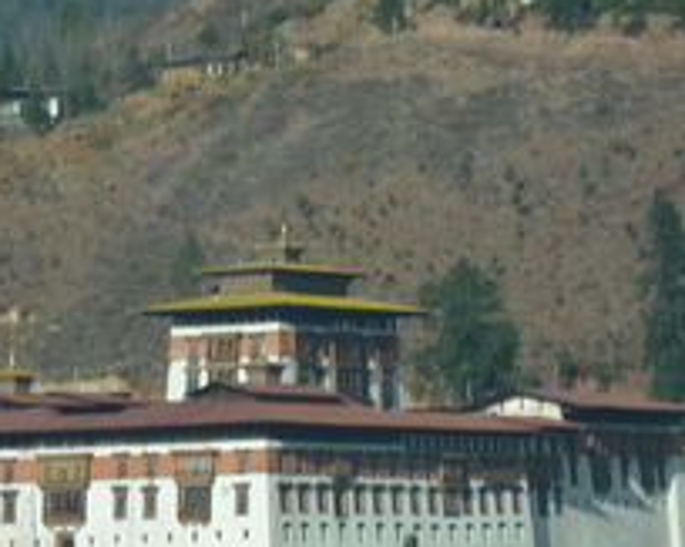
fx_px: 9017
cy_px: 440
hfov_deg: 4.4
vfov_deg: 3.5
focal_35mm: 445
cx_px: 282
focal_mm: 41.2
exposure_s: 1/400
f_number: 4
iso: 160
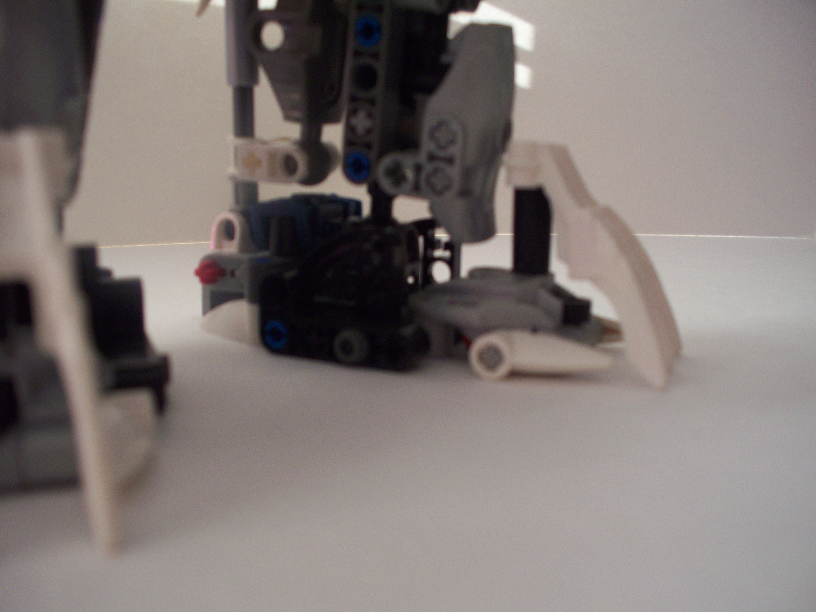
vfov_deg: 40.7
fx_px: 825
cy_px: 306
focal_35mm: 35
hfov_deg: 52.6
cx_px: 408
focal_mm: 7.54
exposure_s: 1/30
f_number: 2.8
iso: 160
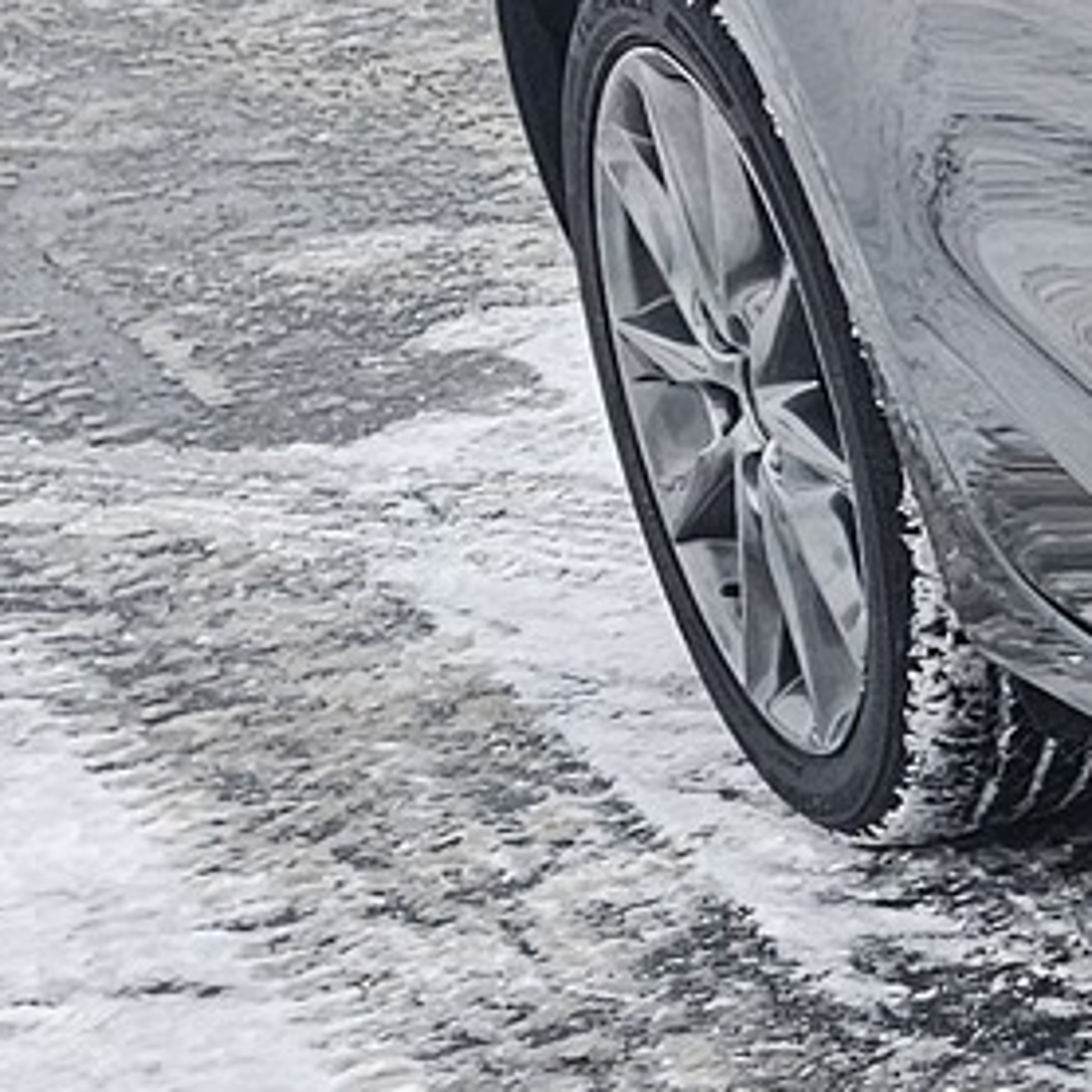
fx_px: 5354
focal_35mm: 150
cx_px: 3806
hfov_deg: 8.5
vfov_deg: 11.6
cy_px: 644
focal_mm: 6.3
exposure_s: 1/207
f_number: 1.7
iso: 160
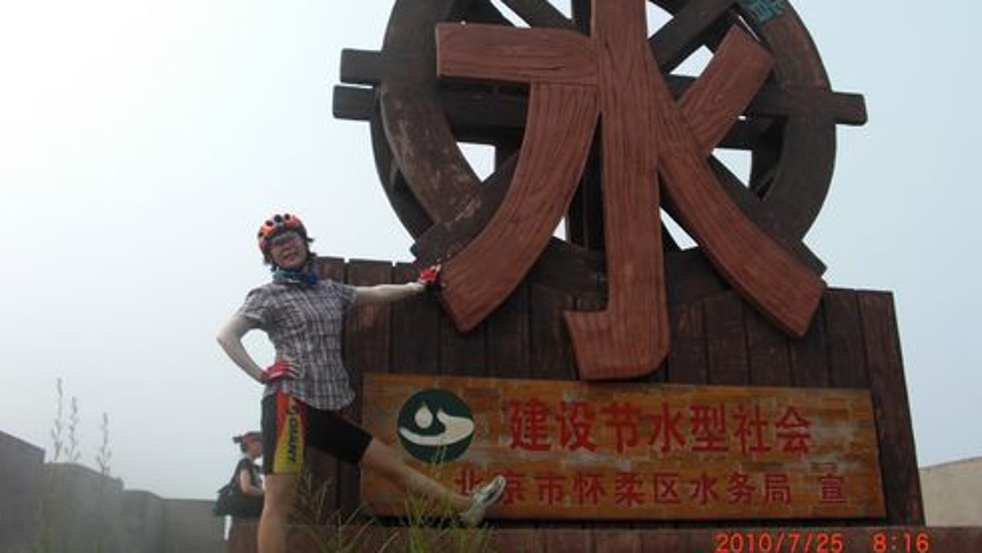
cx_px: 489
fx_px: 1042
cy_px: 243
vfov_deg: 29.7
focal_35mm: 40
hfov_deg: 50.5
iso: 50
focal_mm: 6.3
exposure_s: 1/800
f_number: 2.8
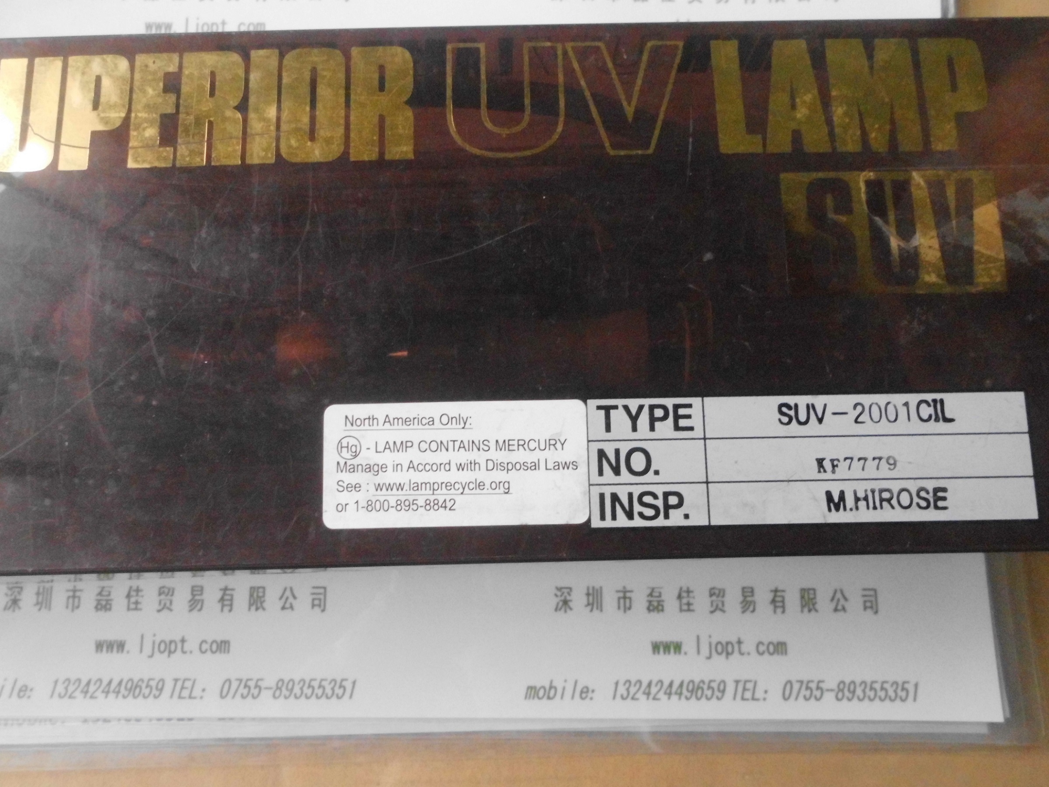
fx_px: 939
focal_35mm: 31
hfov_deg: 58.4
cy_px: 394
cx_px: 524
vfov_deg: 45.4
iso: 400
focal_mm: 5.5
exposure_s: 1/60
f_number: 3.5
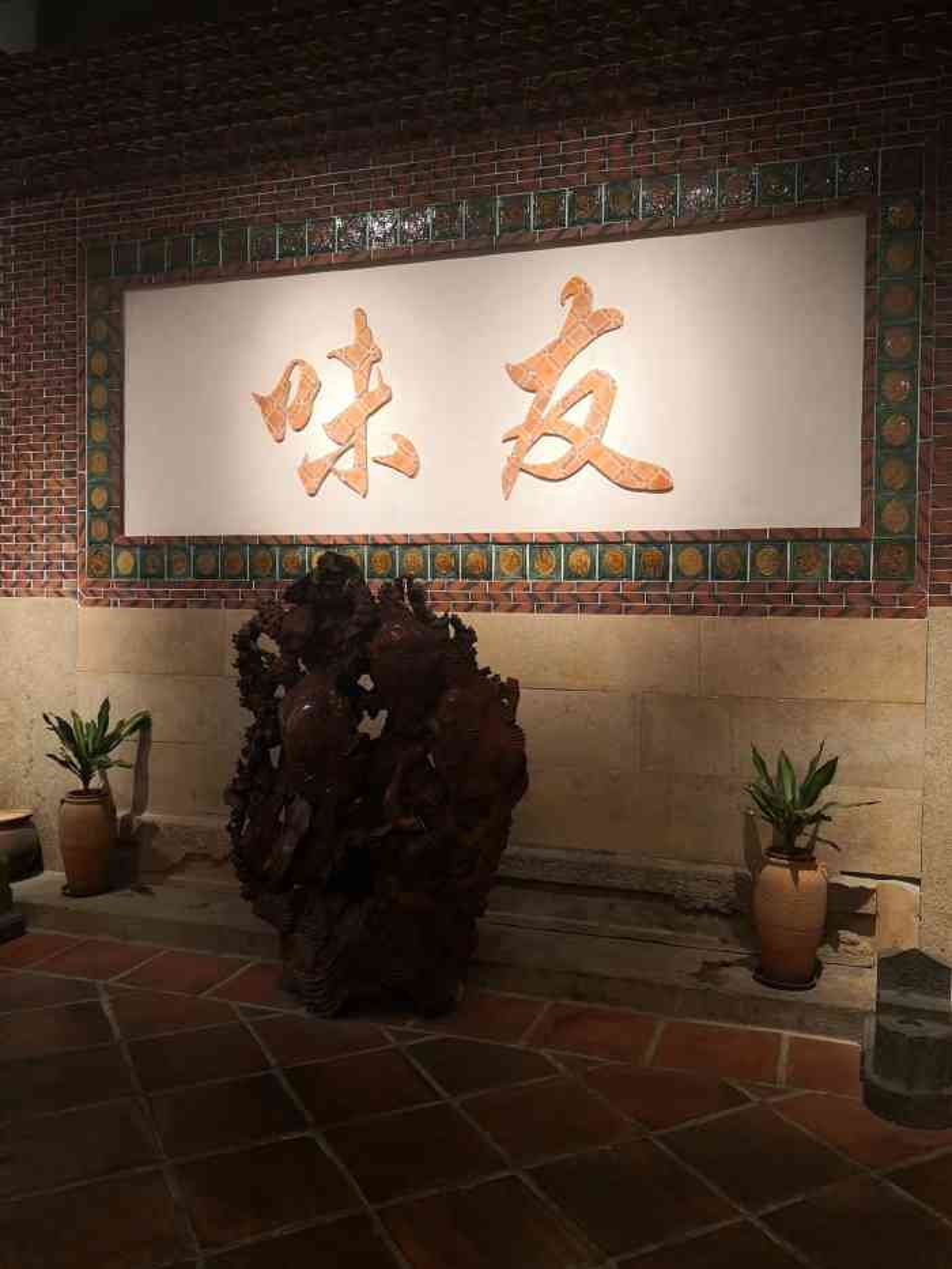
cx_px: 476
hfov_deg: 51.4
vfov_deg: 65.3
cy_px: 634
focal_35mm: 27
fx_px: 990
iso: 400
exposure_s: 1/100
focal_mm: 3.95
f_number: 1.6
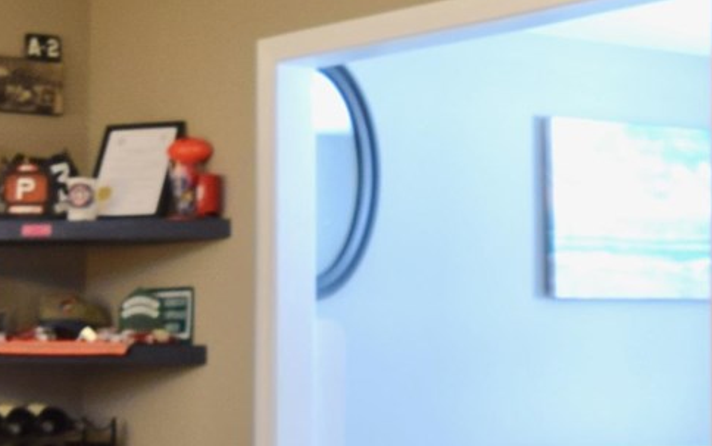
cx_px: 346
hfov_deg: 21.4
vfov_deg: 13.5
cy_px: 258
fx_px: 1883
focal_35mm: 97
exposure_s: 1/2
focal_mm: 10
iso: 200
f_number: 6.3
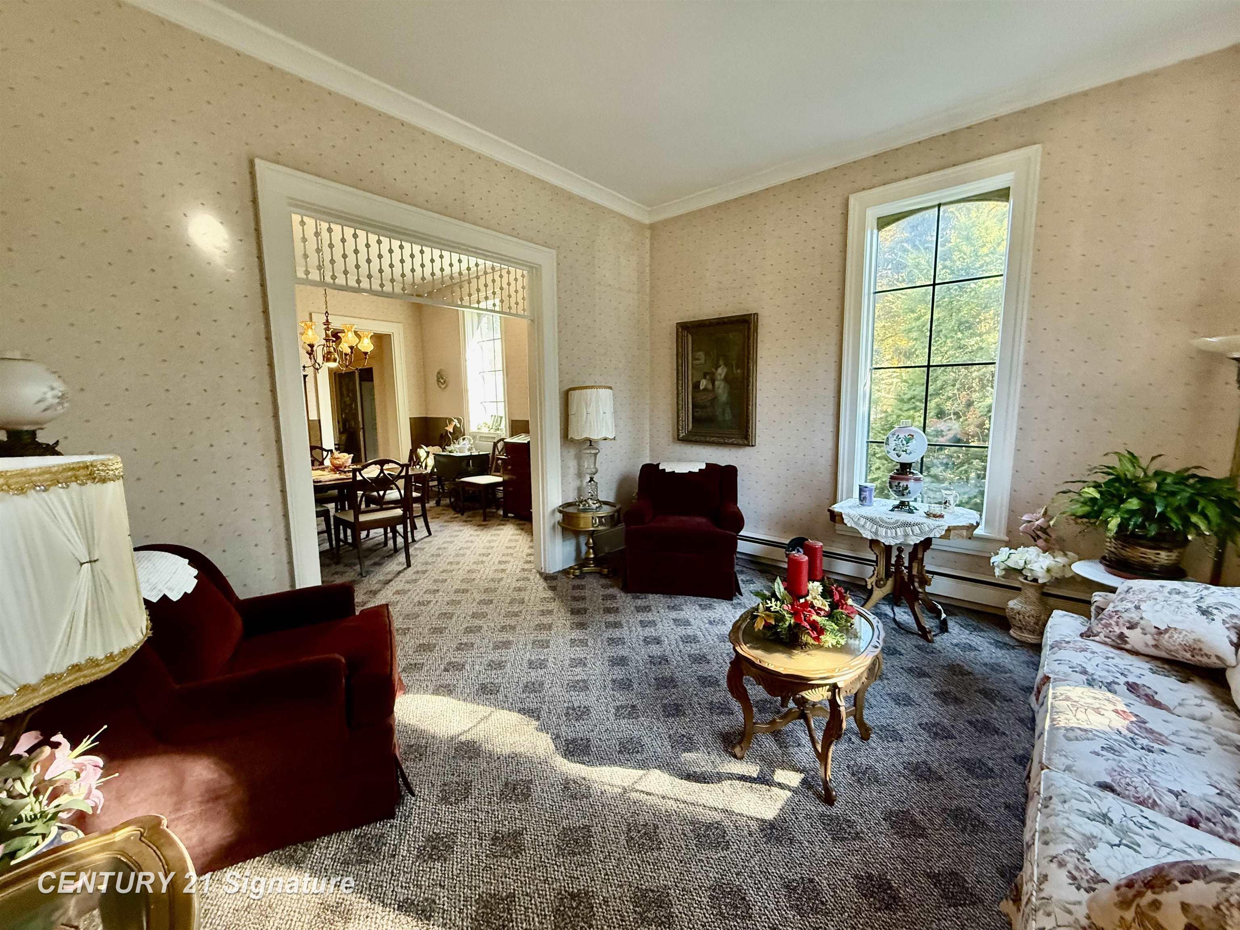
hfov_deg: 102.1
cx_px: 620
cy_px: 465
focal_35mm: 14
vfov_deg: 85.7
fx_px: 502
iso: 500
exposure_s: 1/120
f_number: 2.2
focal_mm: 2.22
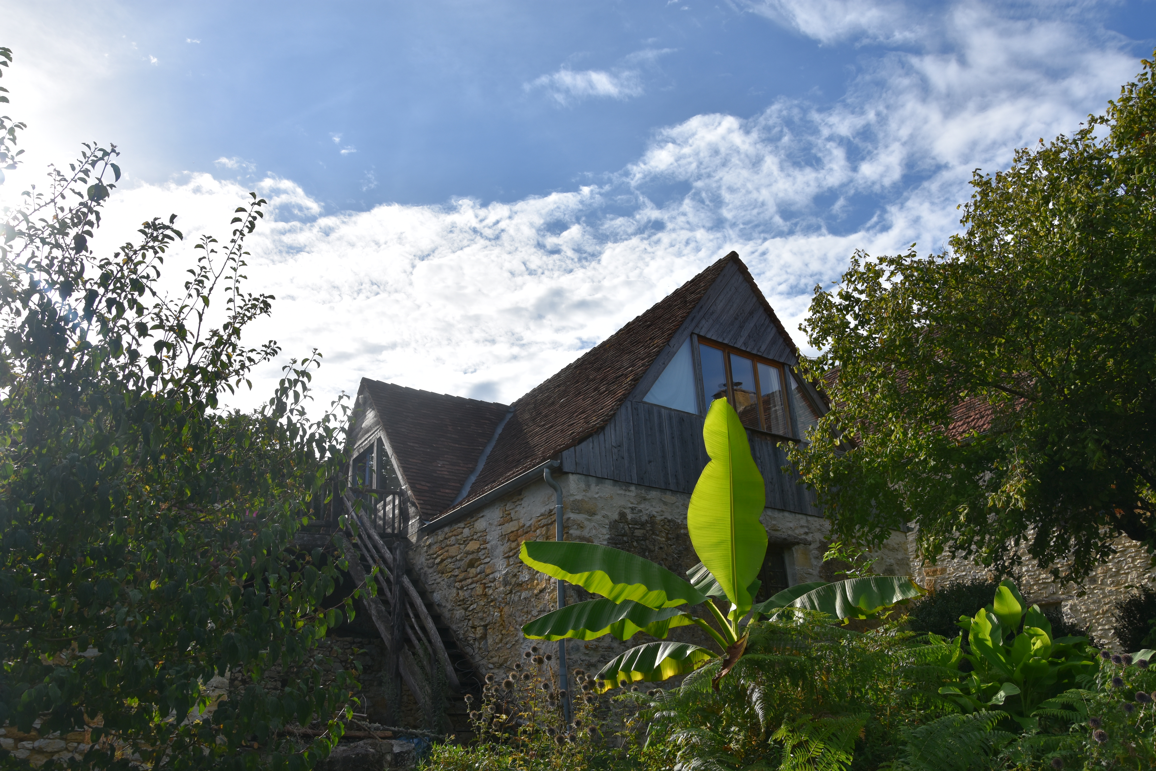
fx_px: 867
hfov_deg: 67.4
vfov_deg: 47.9
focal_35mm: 27
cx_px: 578
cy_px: 386
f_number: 8
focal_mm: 18
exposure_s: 1/500
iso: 140
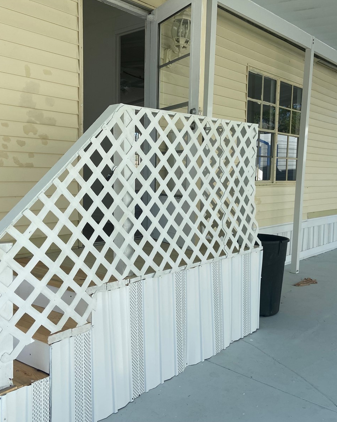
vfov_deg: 52.8
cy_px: 211
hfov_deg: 43.3
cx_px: 166
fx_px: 424
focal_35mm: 34
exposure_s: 1/2066
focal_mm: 4.25
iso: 32
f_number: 1.8
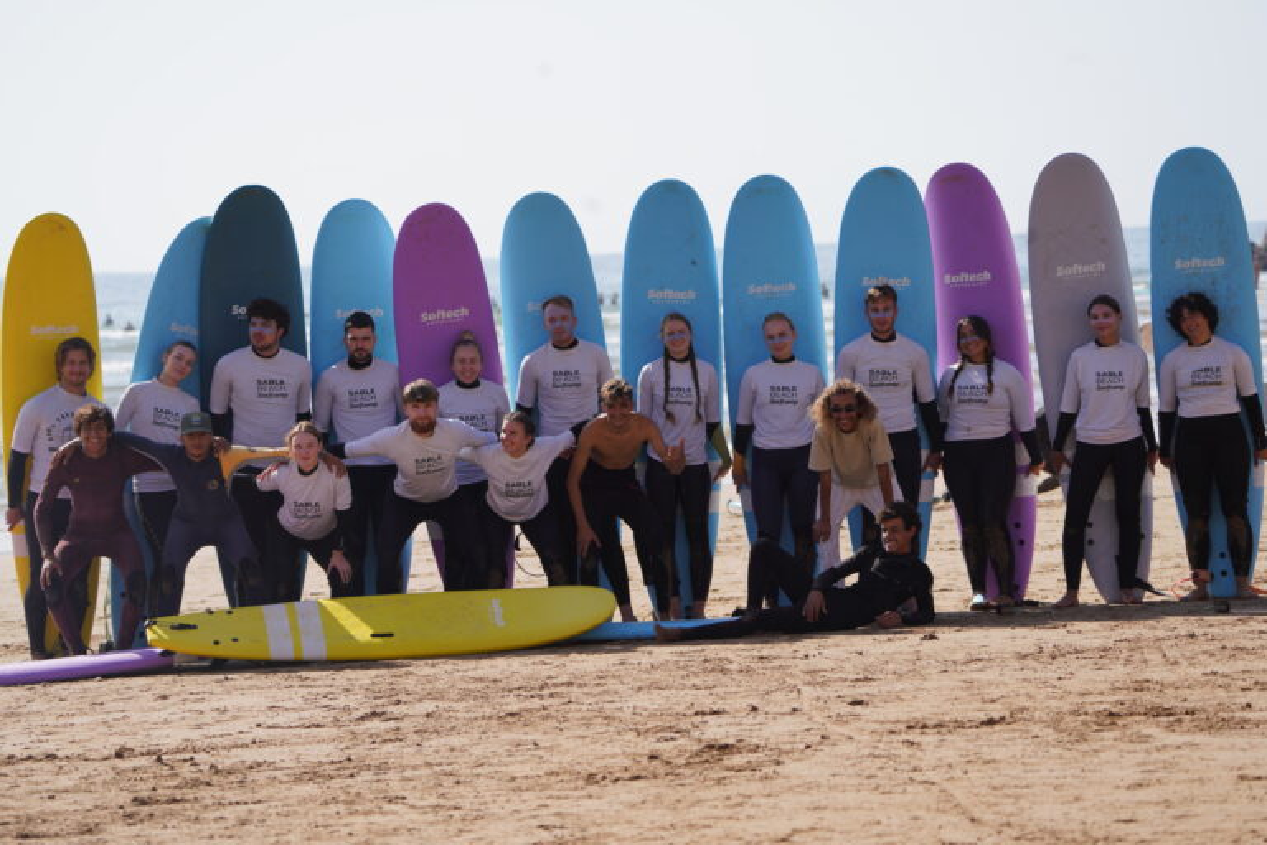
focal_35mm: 200
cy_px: 422
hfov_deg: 10.3
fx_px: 7038
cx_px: 634
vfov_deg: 6.9
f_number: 6.3
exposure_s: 1/400
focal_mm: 200
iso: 100
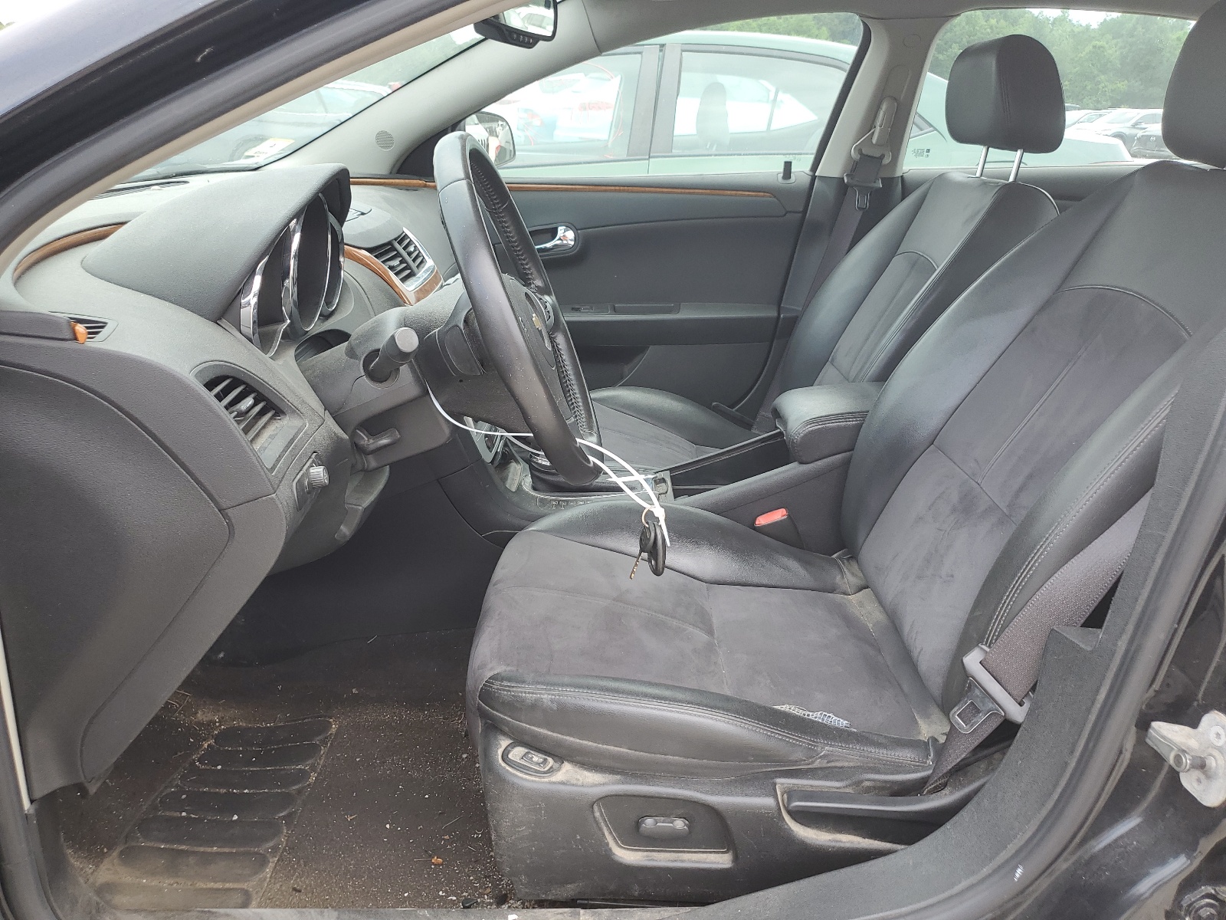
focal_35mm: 26
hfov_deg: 67.3
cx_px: 613
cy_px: 460
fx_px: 921
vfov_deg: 53.1
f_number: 1.5
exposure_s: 1/204
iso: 50
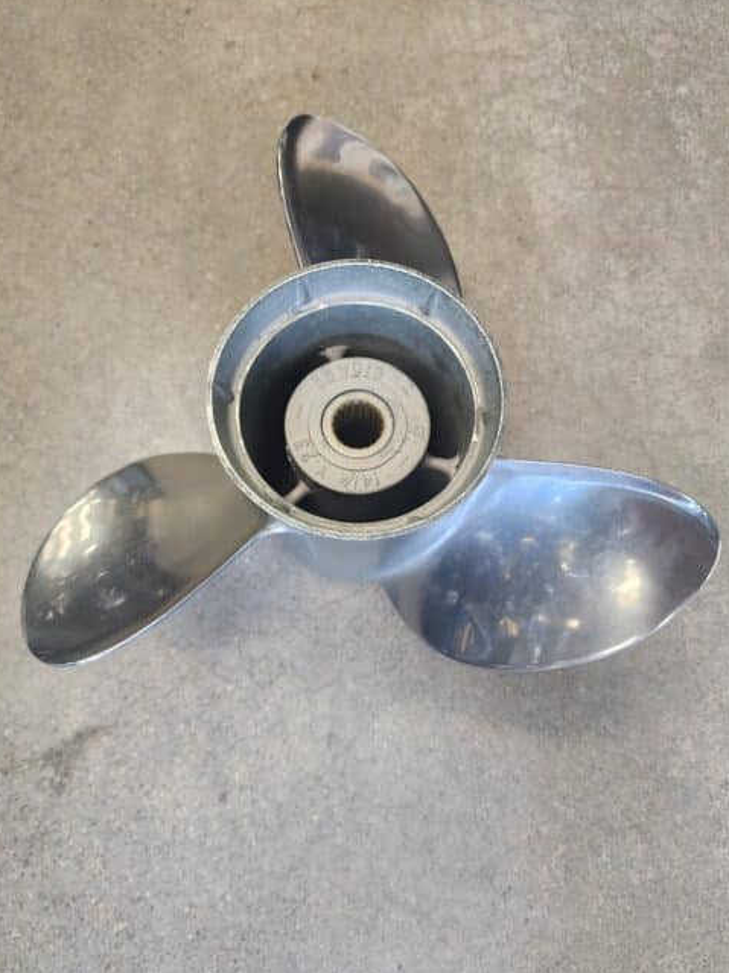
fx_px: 674
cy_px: 488
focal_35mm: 24
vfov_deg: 71.6
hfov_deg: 56.8
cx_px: 371
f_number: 1.8
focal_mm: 6.4
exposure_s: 1/120
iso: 640
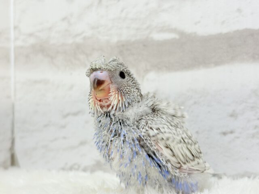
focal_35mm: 52
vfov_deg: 28.0
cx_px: 130
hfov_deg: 36.8
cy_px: 97
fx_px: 389
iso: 40
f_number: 1.6
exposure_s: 1/50
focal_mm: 5.96
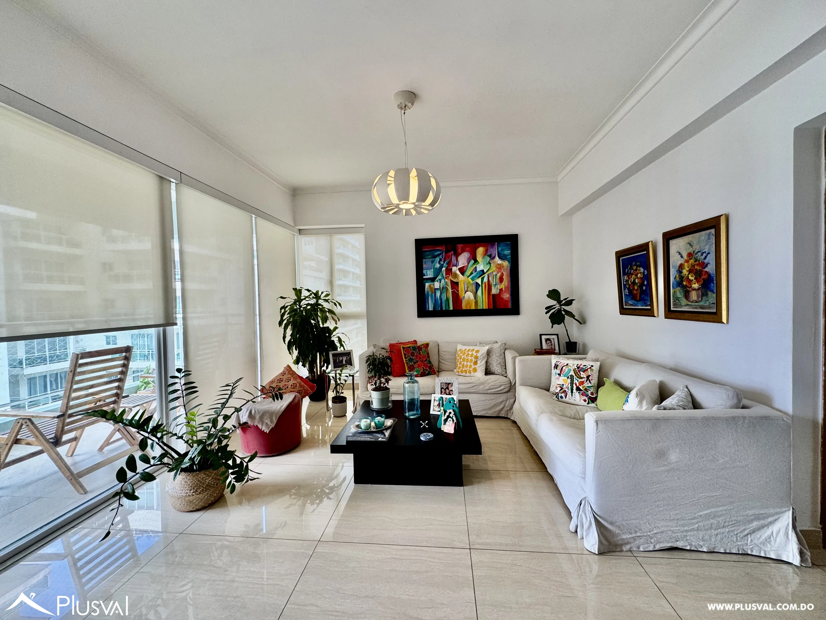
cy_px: 310
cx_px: 413
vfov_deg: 85.7
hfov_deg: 102.1
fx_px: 334
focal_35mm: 14
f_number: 2.2
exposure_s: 1/120
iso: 80
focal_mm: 2.22
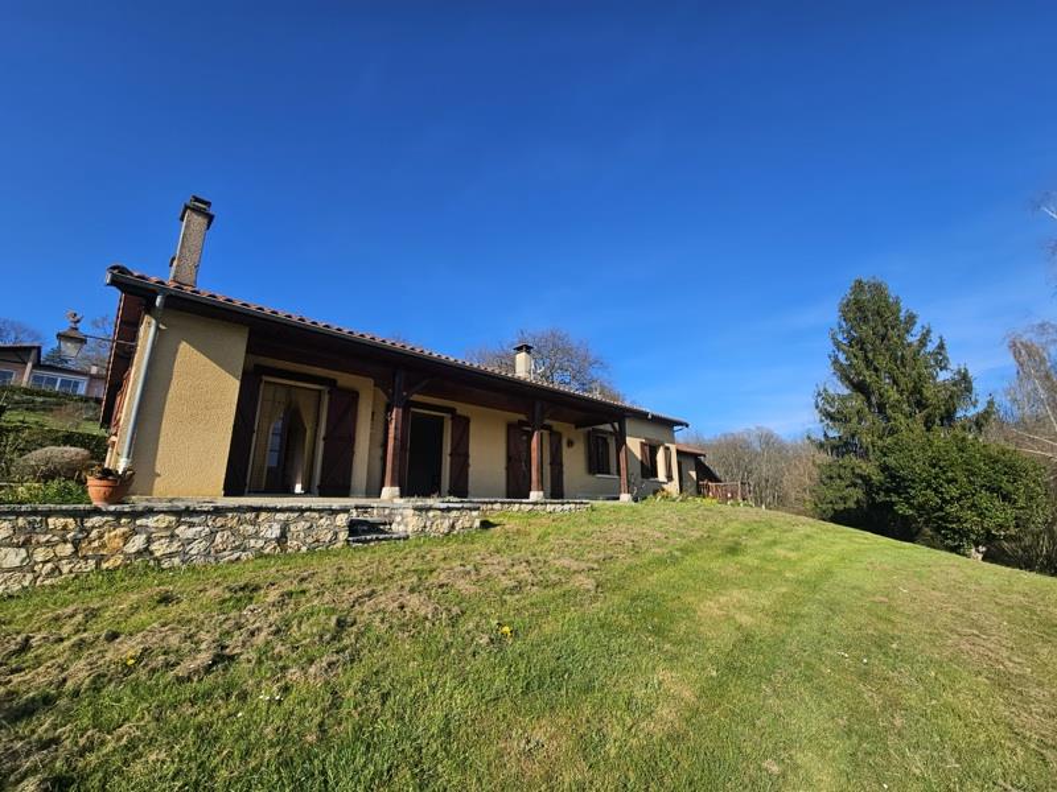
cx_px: 528
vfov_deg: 89.9
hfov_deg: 106.2
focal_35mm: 13
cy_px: 396
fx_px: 397
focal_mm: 2.2
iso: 50
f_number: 2.2
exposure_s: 1/1978
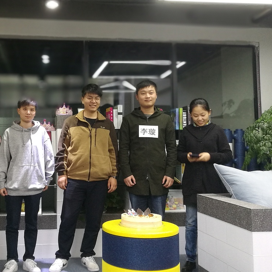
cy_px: 122
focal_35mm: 41
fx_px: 364
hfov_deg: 39.8
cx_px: 68
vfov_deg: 40.9
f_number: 4
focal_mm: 4.5
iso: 250
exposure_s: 1/33.3
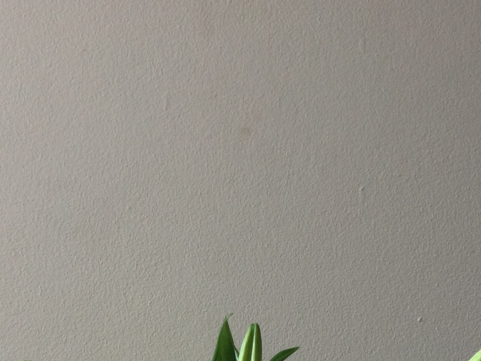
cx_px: 205
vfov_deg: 22.4
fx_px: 876
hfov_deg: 30.7
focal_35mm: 63
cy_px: 359
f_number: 2.2
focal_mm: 4.15
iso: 125
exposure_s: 1/33
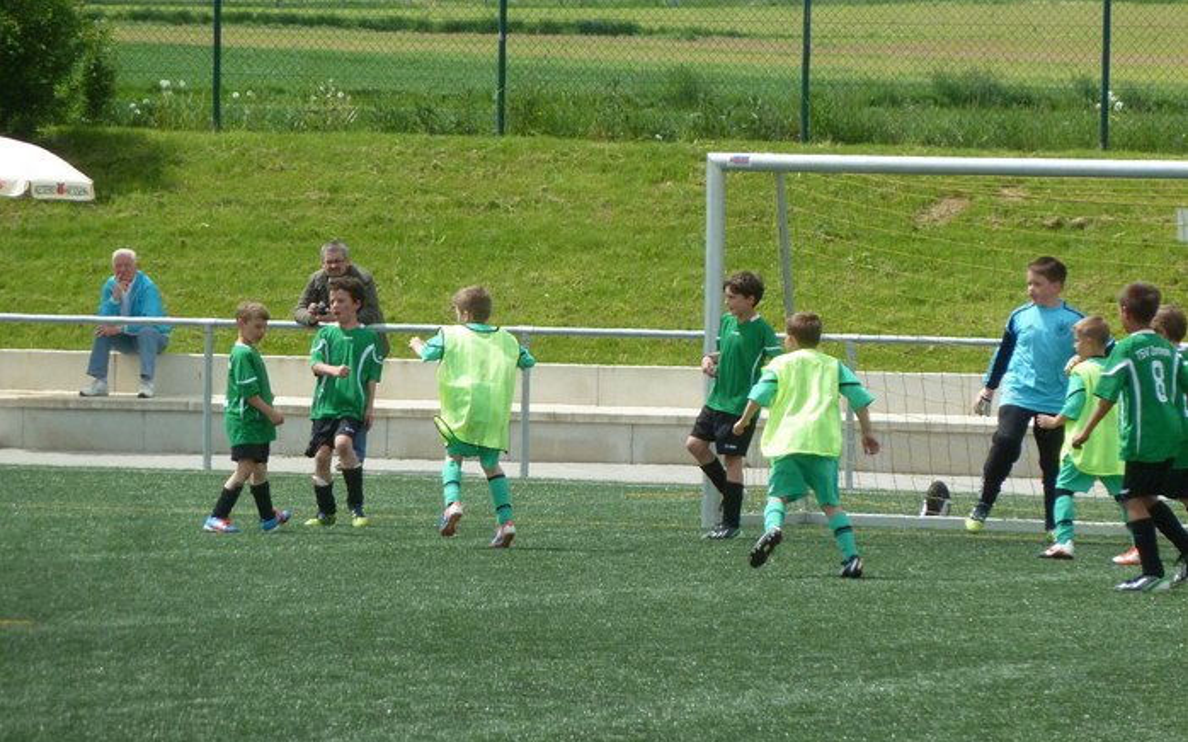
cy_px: 350
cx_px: 594
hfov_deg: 6.6
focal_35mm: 319
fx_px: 10327
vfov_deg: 4.1
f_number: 4.9
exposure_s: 1/1000
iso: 250
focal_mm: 49.2
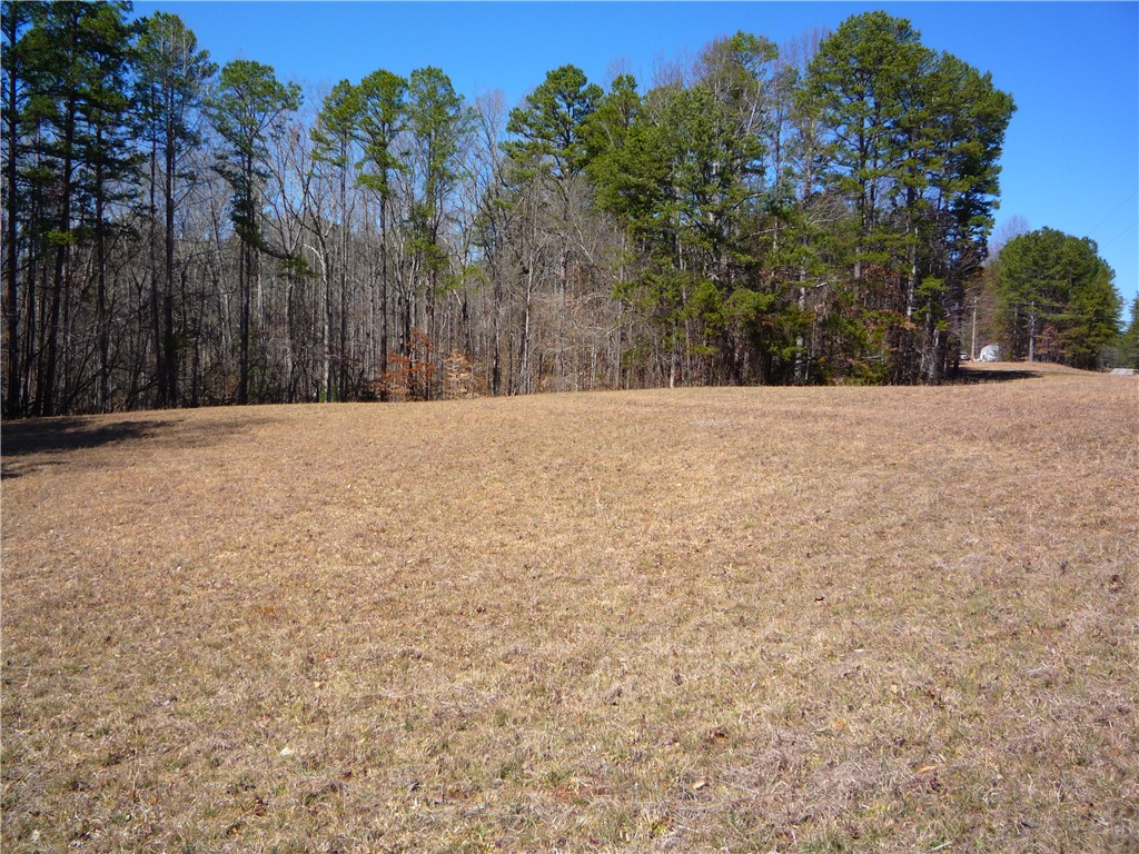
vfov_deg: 46.8
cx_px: 570
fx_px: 987
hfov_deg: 60.0
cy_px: 427
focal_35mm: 30
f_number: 5
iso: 100
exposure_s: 1/400
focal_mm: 5.2
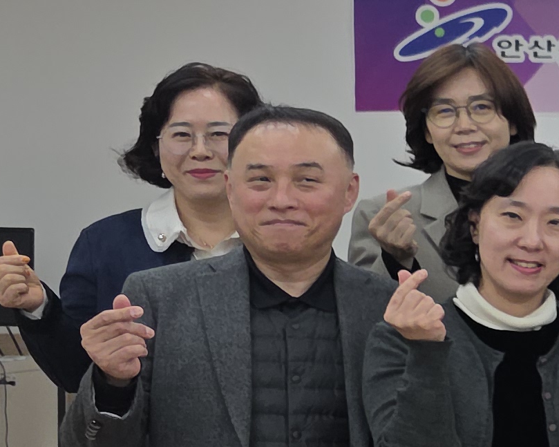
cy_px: 296
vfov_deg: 13.9
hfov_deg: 14.1
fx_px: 1836
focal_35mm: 111
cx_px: 1162
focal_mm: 6.3
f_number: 1.7
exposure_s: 1/120
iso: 50
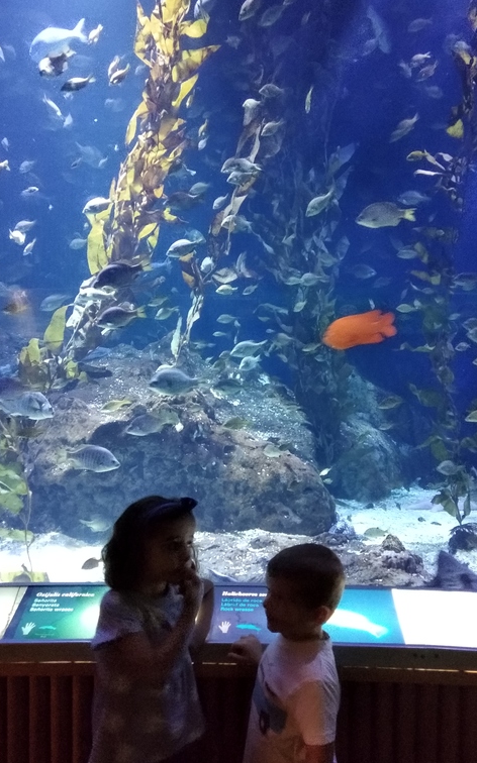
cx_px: 250
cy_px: 387
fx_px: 583
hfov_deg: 44.5
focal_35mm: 28
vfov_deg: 66.5
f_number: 2.2
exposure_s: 1/20
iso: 2500
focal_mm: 3.81
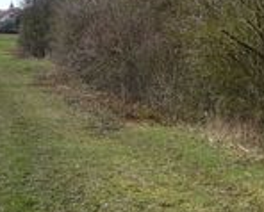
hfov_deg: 18.3
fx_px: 791
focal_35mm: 101
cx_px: 280
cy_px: 39
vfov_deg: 15.2
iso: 100
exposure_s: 1/400
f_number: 4.5
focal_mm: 5.2
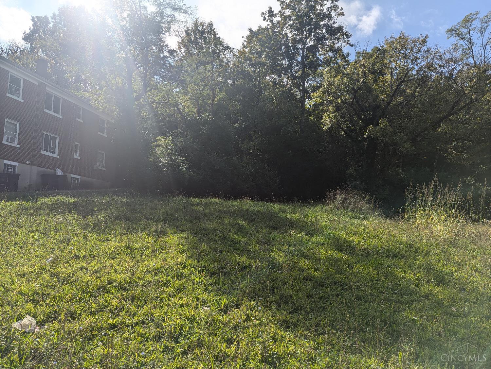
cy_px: 184
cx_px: 246
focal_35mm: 24
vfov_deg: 56.9
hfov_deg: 71.5
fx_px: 341
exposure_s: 1/1953
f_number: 1.85
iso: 30
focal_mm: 6.81
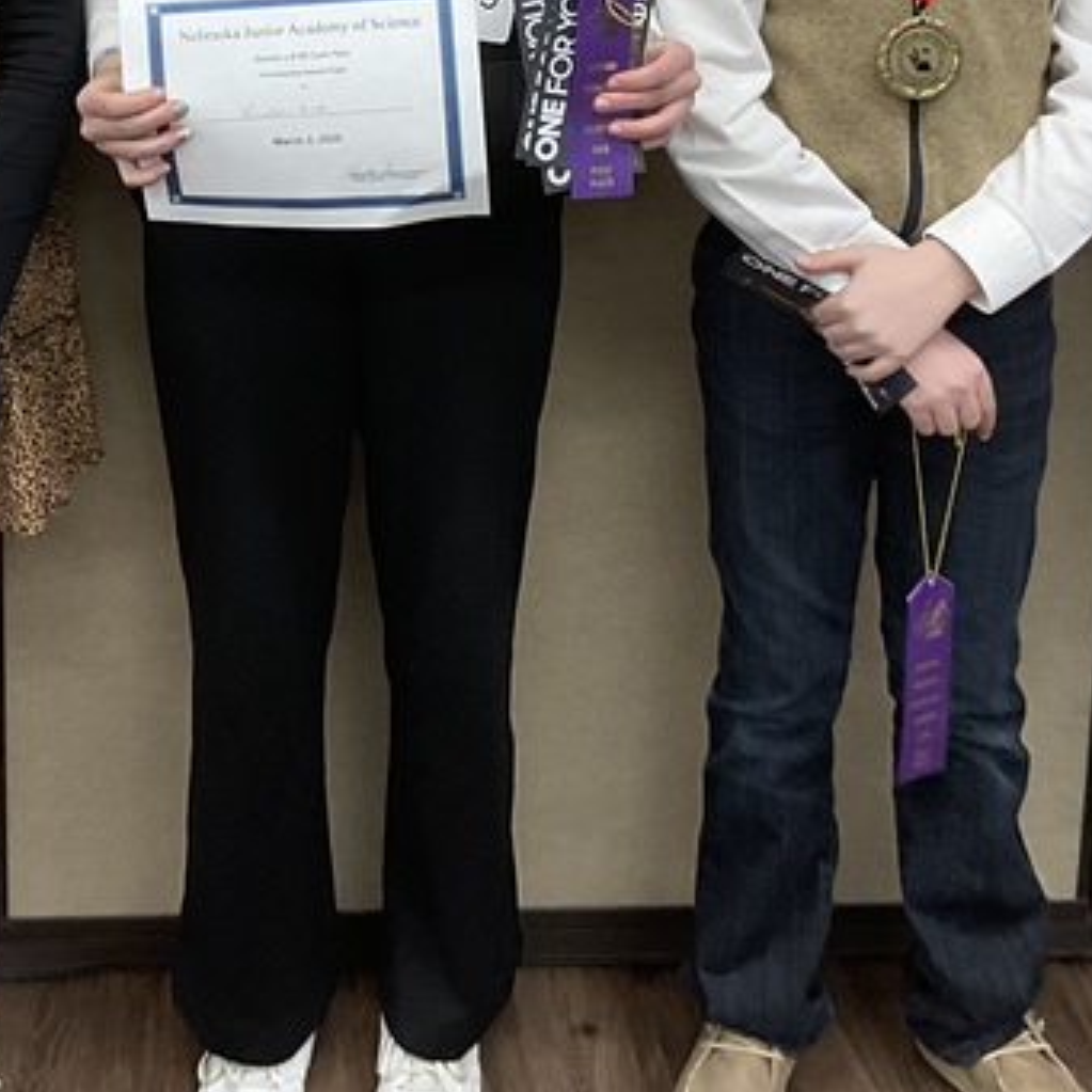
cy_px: -6
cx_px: 311
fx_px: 2748
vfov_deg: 21.7
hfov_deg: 22.3
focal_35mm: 77
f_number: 1.8
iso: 100
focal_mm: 3
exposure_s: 1/60
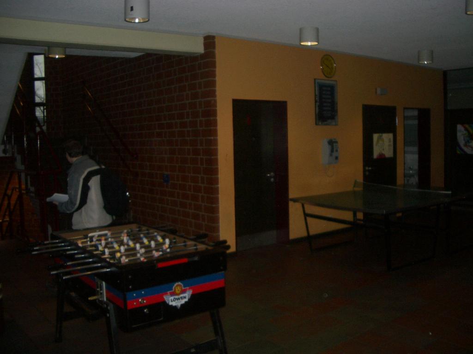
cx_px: 236
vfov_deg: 40.7
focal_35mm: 35
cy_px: 177
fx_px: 478
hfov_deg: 52.6
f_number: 2.6
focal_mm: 5.8
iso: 100
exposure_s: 1/60
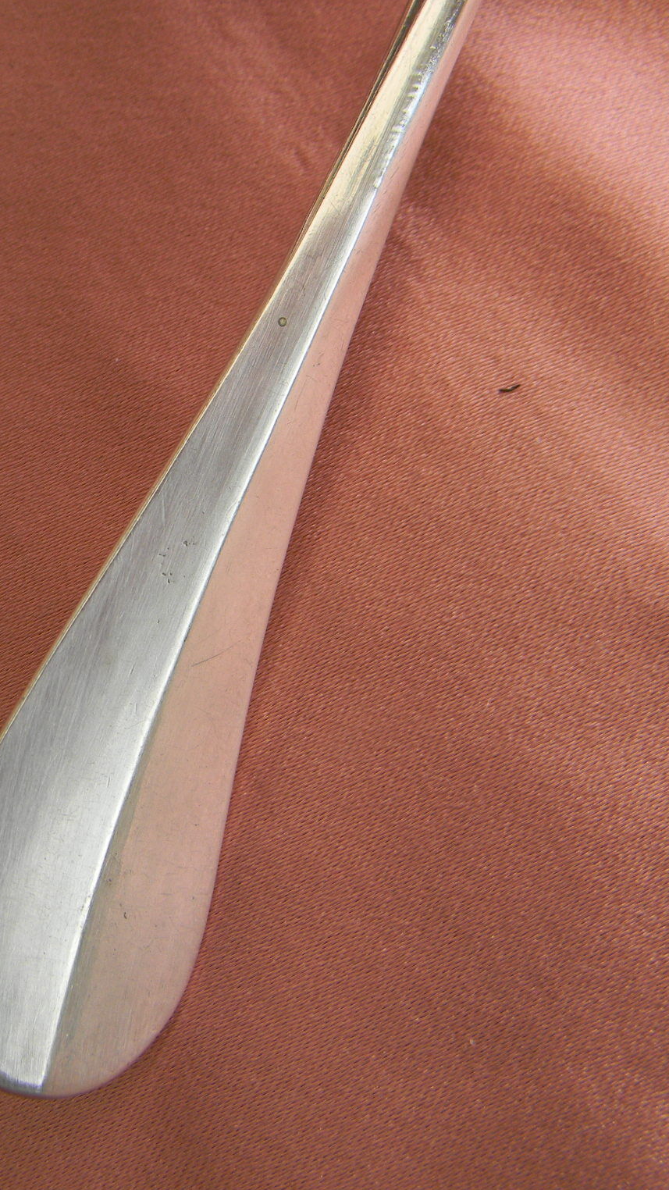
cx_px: 212
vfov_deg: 49.4
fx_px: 1293
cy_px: 593
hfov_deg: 28.8
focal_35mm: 41
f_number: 3.5
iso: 80
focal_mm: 5
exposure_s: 1/135
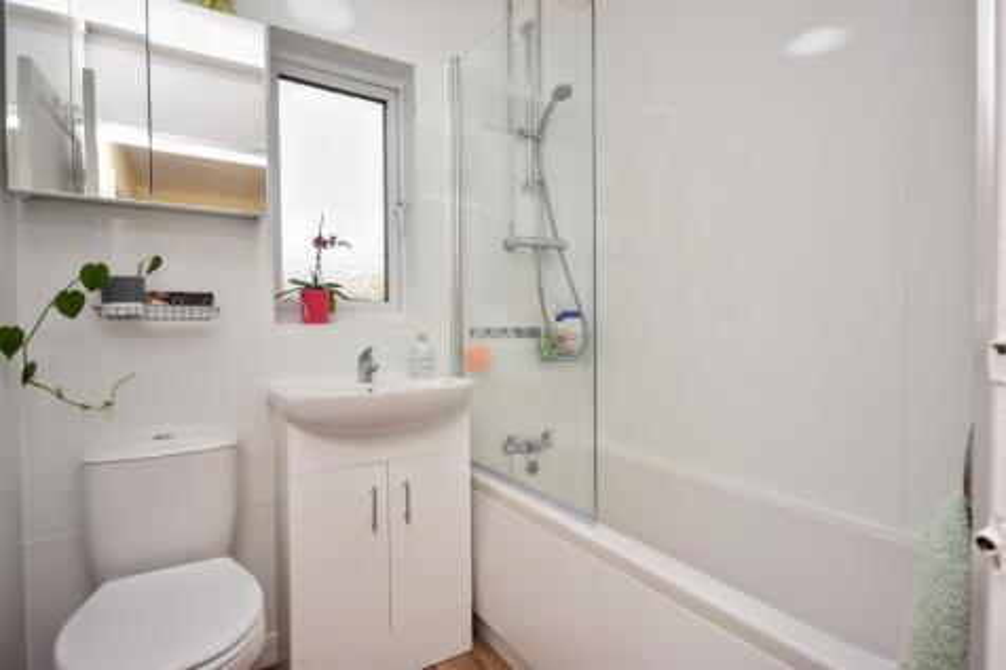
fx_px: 503
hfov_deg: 90.0
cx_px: 503
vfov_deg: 67.3
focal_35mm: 18
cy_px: 335
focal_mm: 12
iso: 110
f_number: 5.6
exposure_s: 1/60
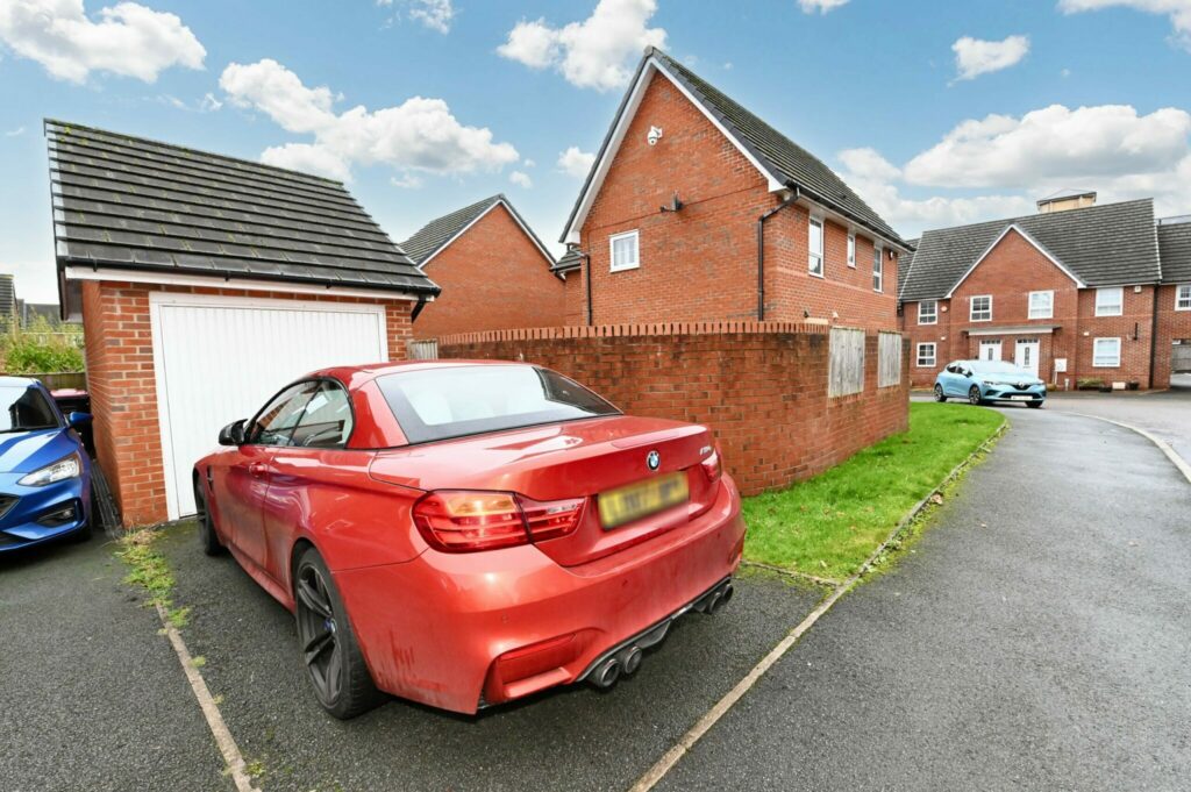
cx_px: 596
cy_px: 396
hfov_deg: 100.4
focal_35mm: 15
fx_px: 496
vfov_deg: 77.2
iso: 6400
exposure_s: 1/200
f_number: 10
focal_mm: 15
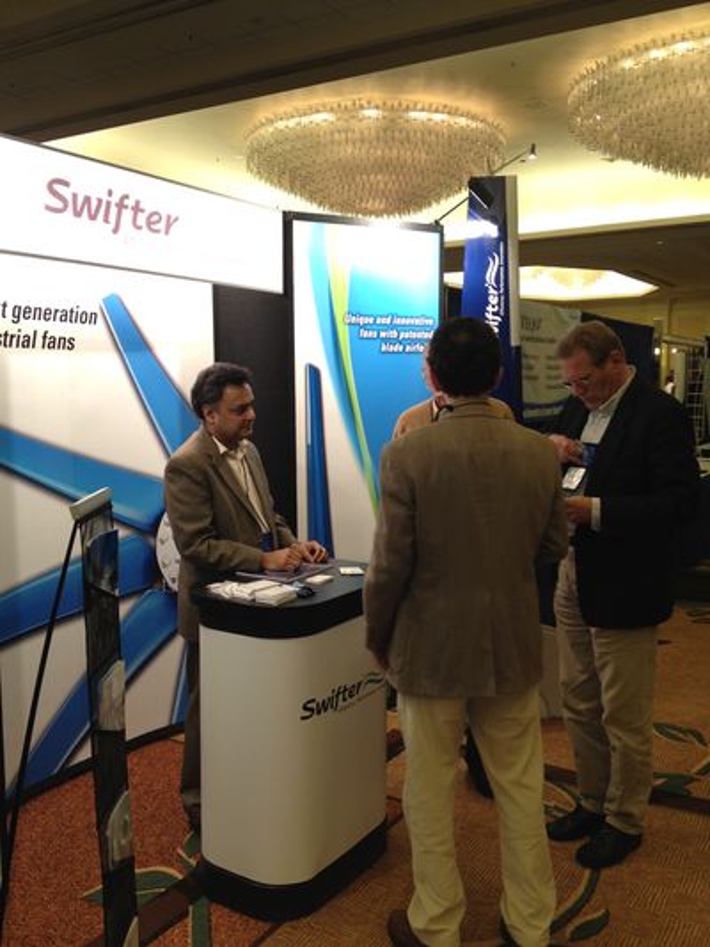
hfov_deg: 40.7
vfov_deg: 52.6
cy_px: 474
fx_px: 957
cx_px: 355
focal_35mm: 35
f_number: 2.4
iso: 100
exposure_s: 1/24
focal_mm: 4.28
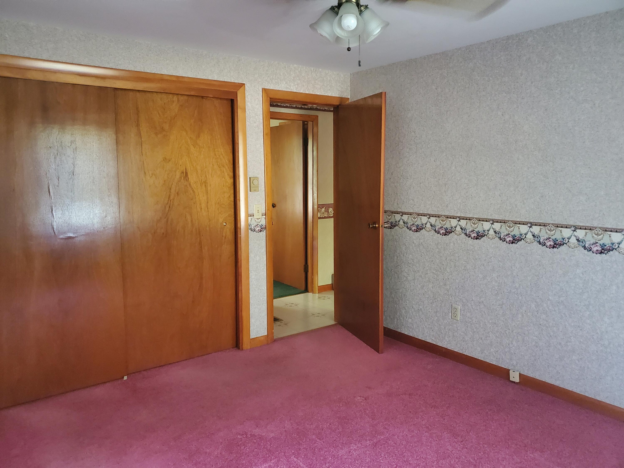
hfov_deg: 67.3
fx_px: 469
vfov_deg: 53.1
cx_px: 312
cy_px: 234
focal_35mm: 26
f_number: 1.5
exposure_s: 1/30
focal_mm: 4.3
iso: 640
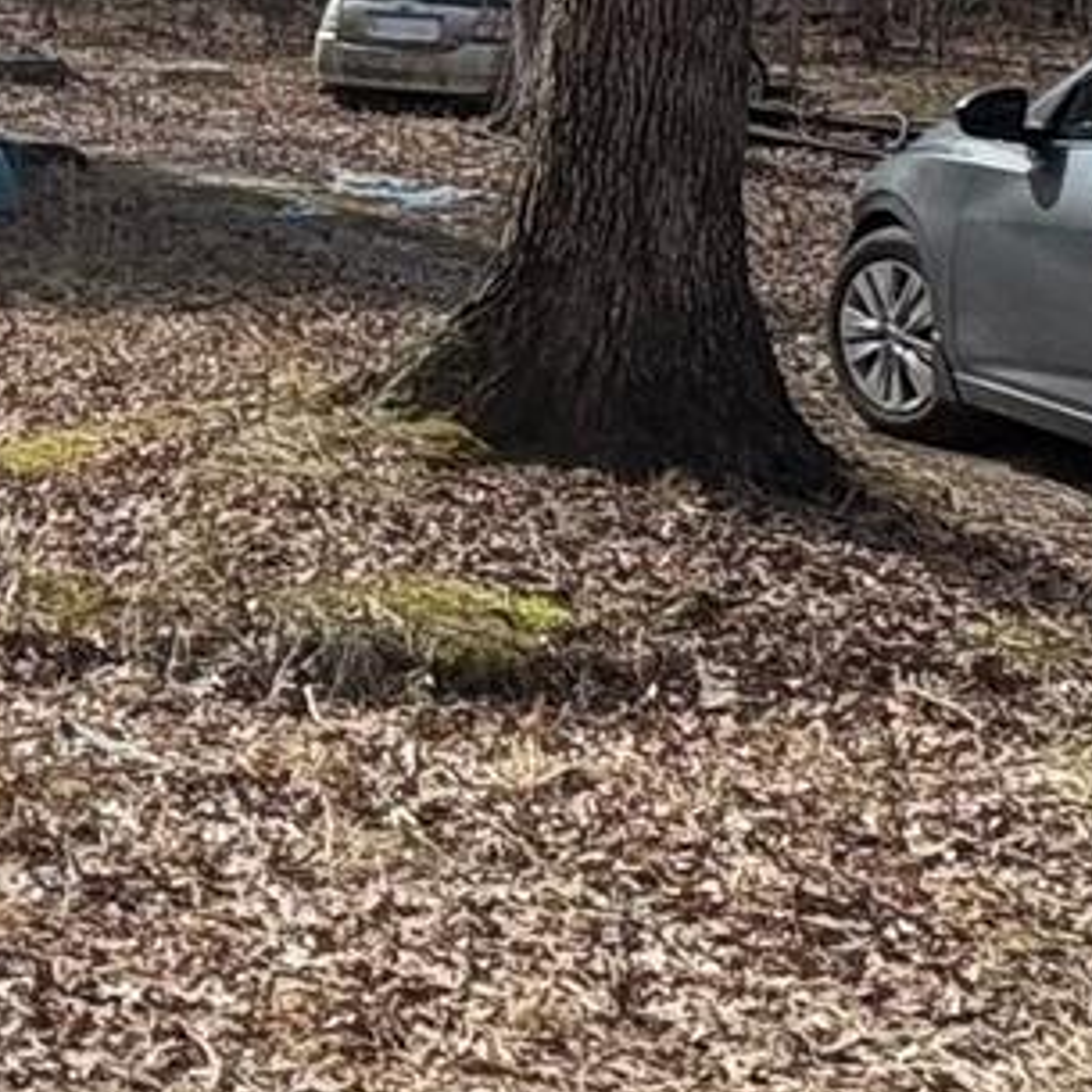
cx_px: -859
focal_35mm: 83
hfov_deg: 17.2
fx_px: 2962
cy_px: 54
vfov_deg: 20.4
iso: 64
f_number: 2.2
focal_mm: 2.22
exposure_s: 1/720
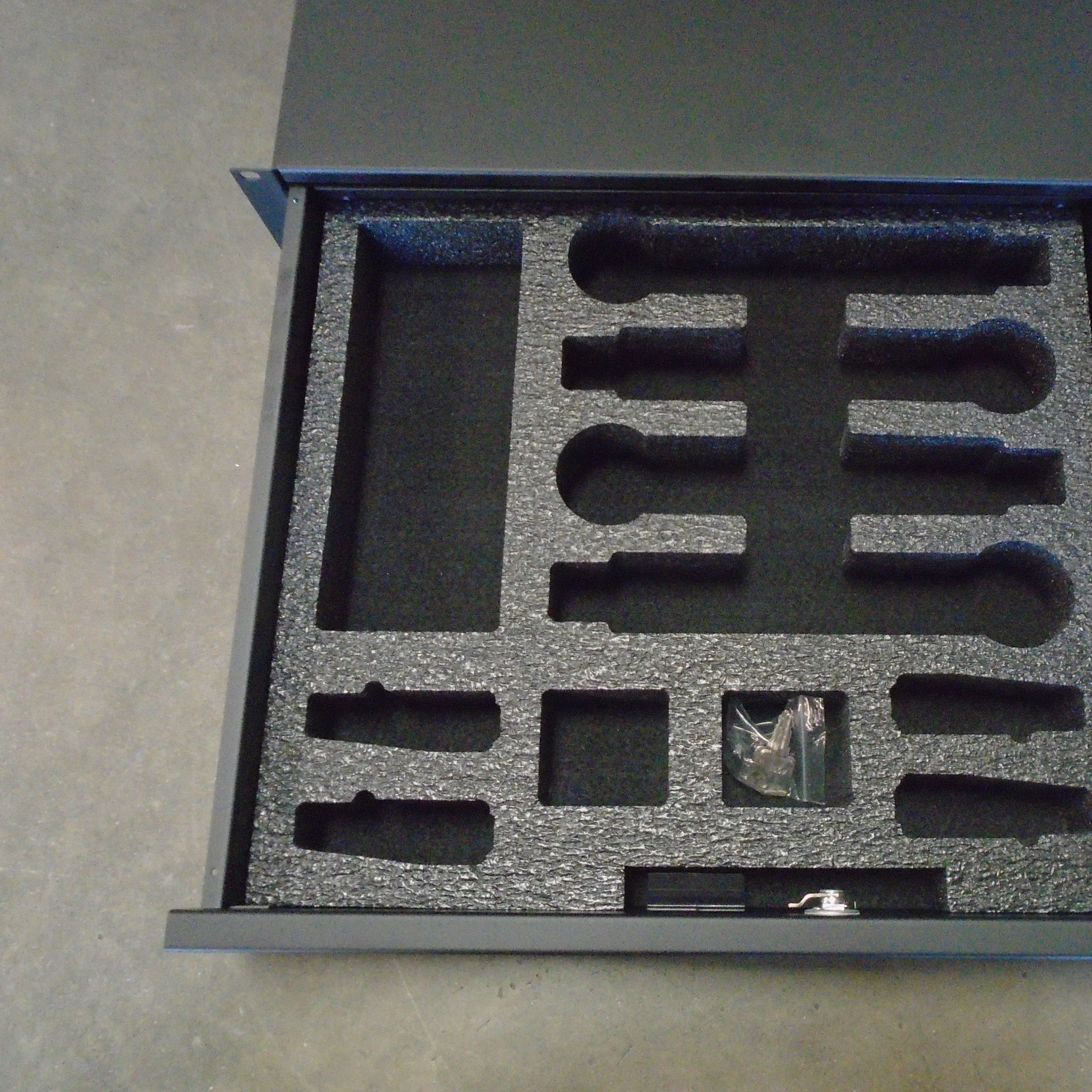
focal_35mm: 31
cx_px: 710
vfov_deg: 52.5
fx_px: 1106
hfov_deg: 51.7
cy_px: 552
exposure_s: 1/25
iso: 800
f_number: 3.2
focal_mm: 4.6
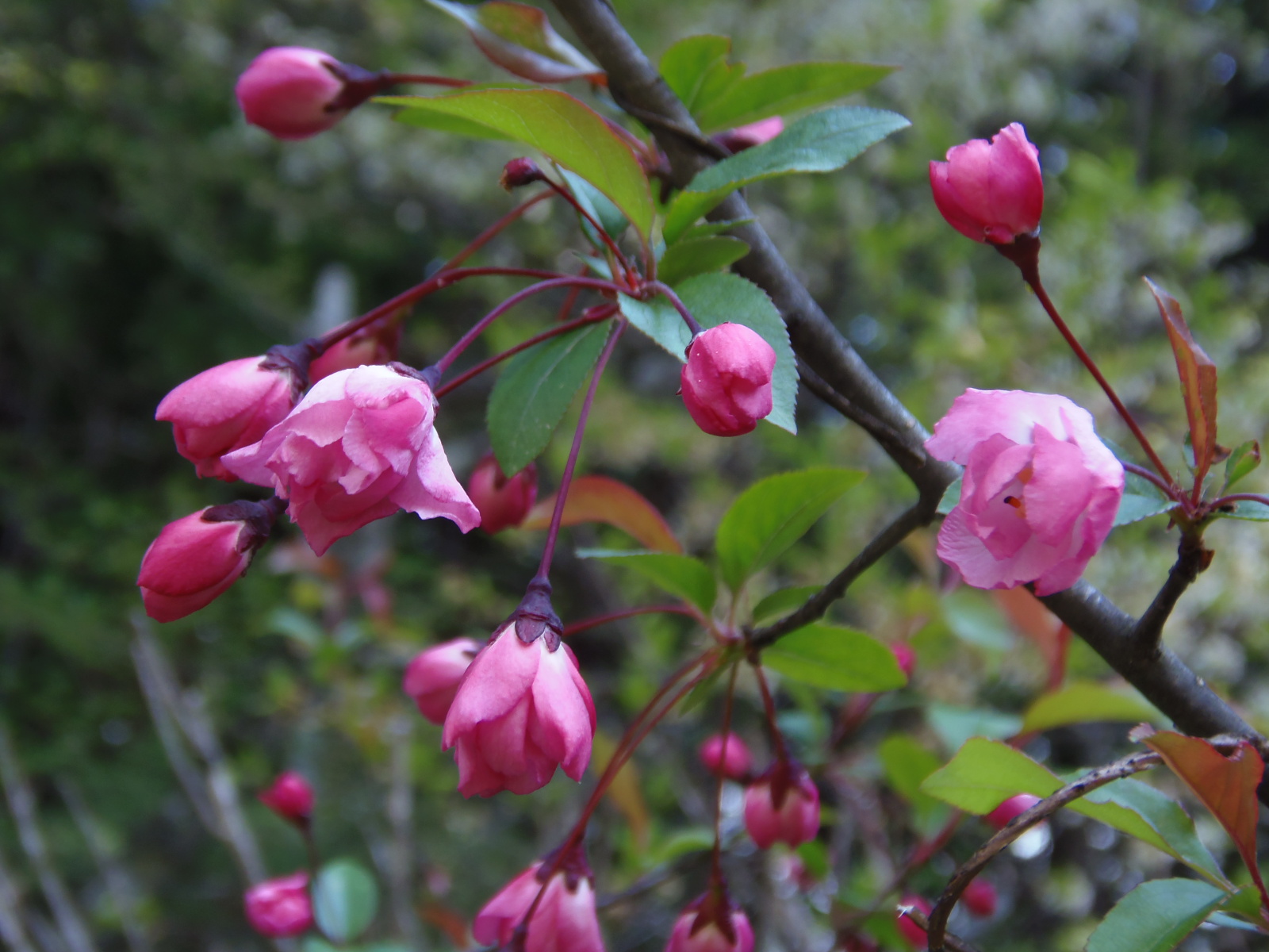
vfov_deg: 23.3
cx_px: 634
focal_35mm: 63
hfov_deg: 30.7
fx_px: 2310
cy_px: 476
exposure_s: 1/80
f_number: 4
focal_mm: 11.7
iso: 64
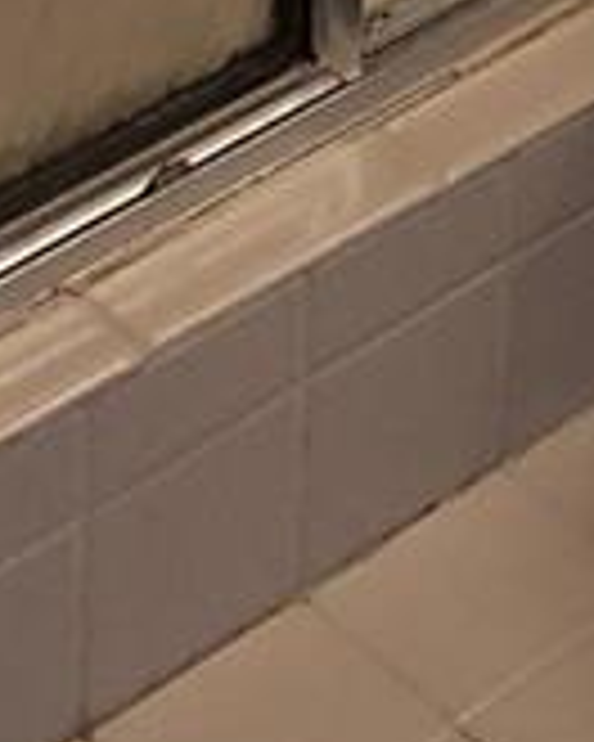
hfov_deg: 7.3
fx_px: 4373
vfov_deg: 7.8
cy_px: -1817
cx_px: 1364
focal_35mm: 199
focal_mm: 3.99
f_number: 1.8
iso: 32
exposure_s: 1/30
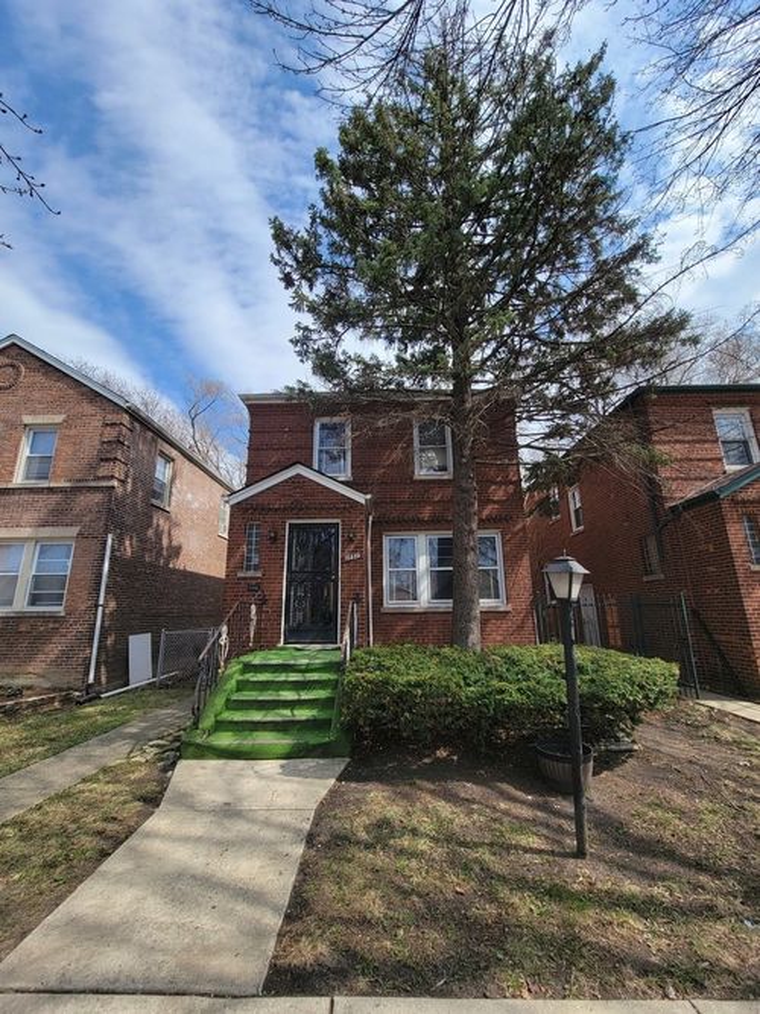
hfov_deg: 89.9
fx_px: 381
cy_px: 507
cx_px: 380
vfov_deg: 106.2
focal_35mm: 13
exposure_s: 1/1468
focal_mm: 2.2
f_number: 2.2
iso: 50
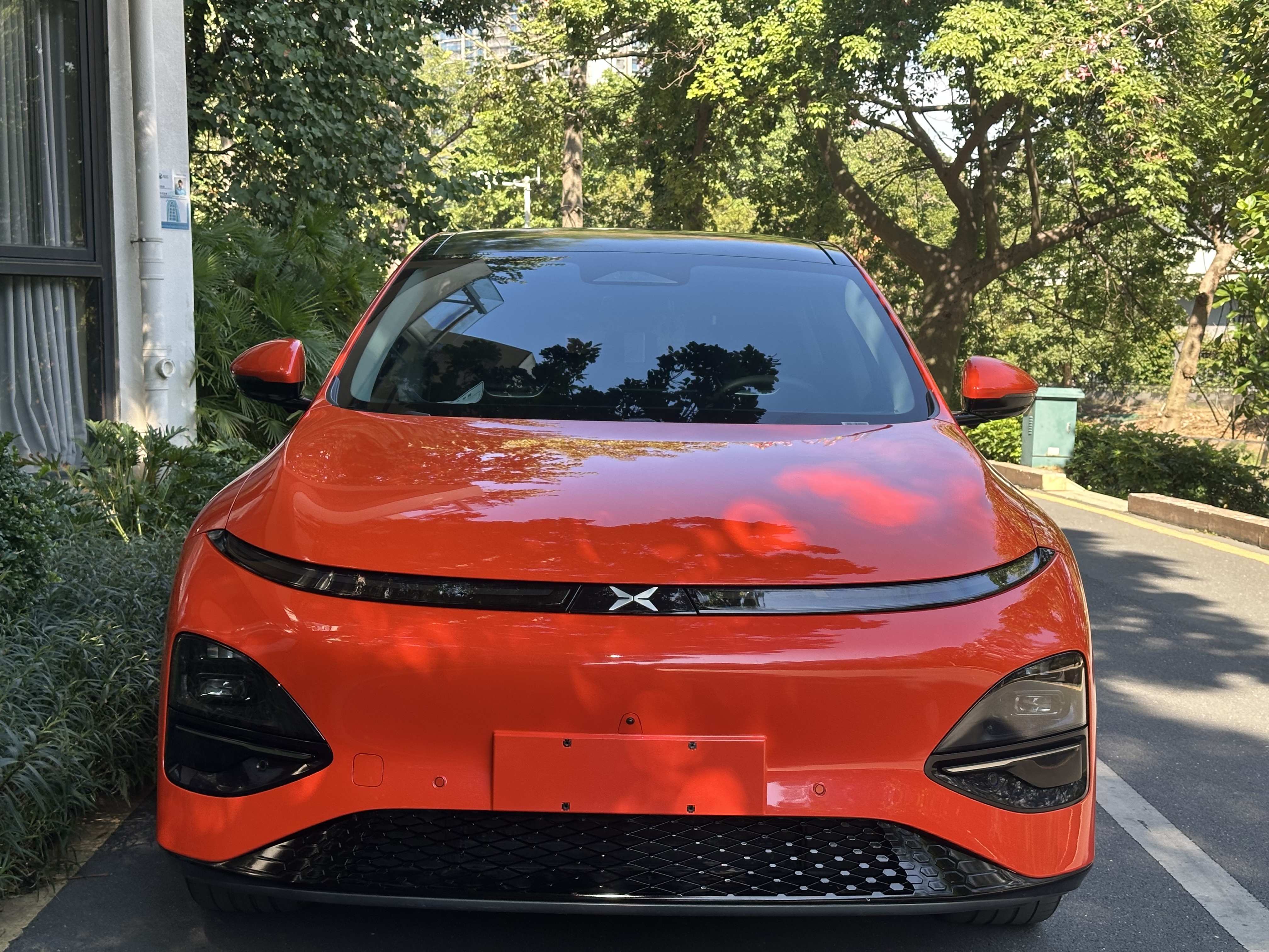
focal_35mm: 48
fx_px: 1760
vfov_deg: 30.3
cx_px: 634
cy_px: 476
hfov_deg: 39.7
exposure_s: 1/460
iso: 64
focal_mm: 6.86
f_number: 1.78
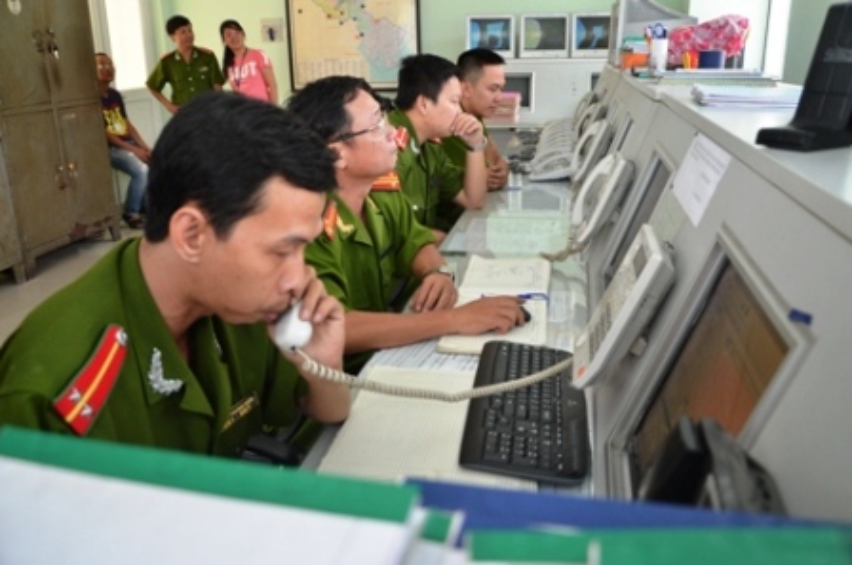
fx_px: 744
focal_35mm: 32
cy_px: 282
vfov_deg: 41.6
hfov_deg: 59.6
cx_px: 426
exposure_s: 1/60
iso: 800
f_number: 3.8
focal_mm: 21
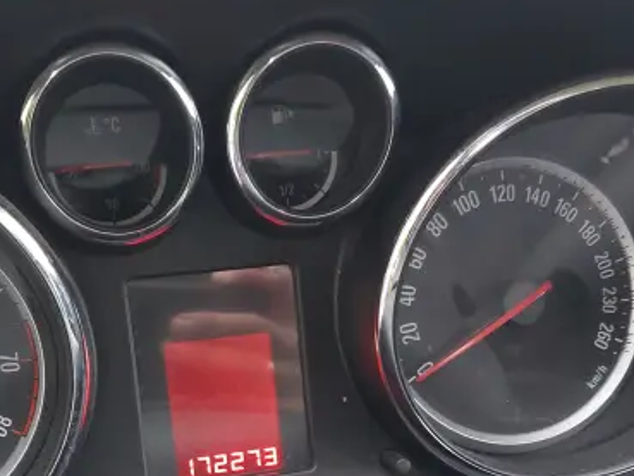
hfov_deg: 36.7
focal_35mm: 52
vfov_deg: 27.4
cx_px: 261
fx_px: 953
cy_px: 390
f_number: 1.8
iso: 320
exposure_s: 1/25
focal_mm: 4.6
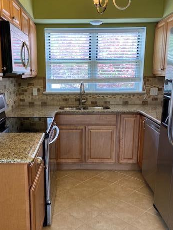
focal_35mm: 36
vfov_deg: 51.3
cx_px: 68
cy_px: 124
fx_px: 240
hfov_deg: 39.5
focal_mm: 4.25
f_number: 1.8
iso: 64
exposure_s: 1/60
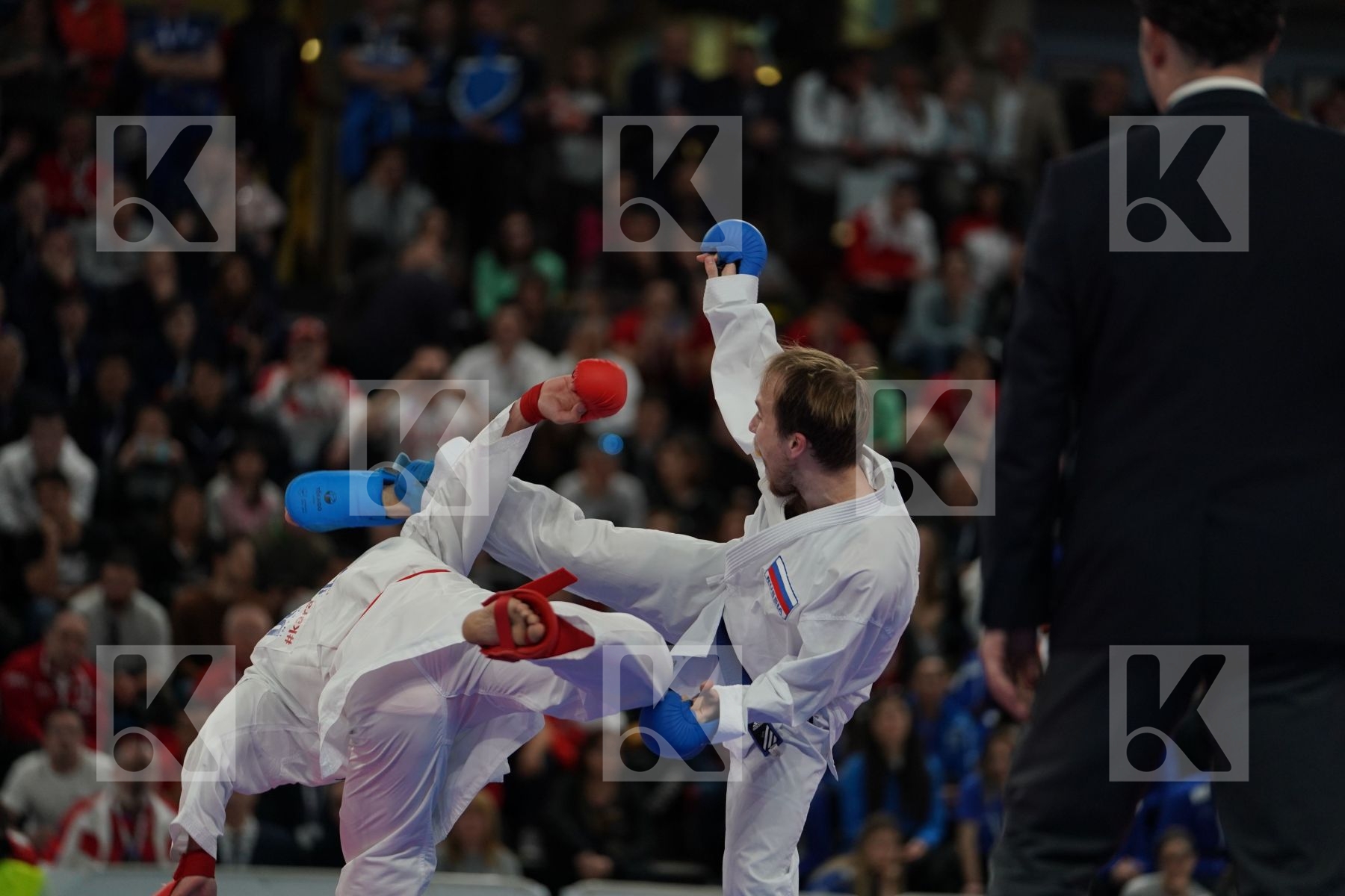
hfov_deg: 11.5
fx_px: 6687
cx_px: 672
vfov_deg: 7.7
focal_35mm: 179
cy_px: 448
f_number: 2.8
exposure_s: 1/1000
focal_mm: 179
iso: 1000
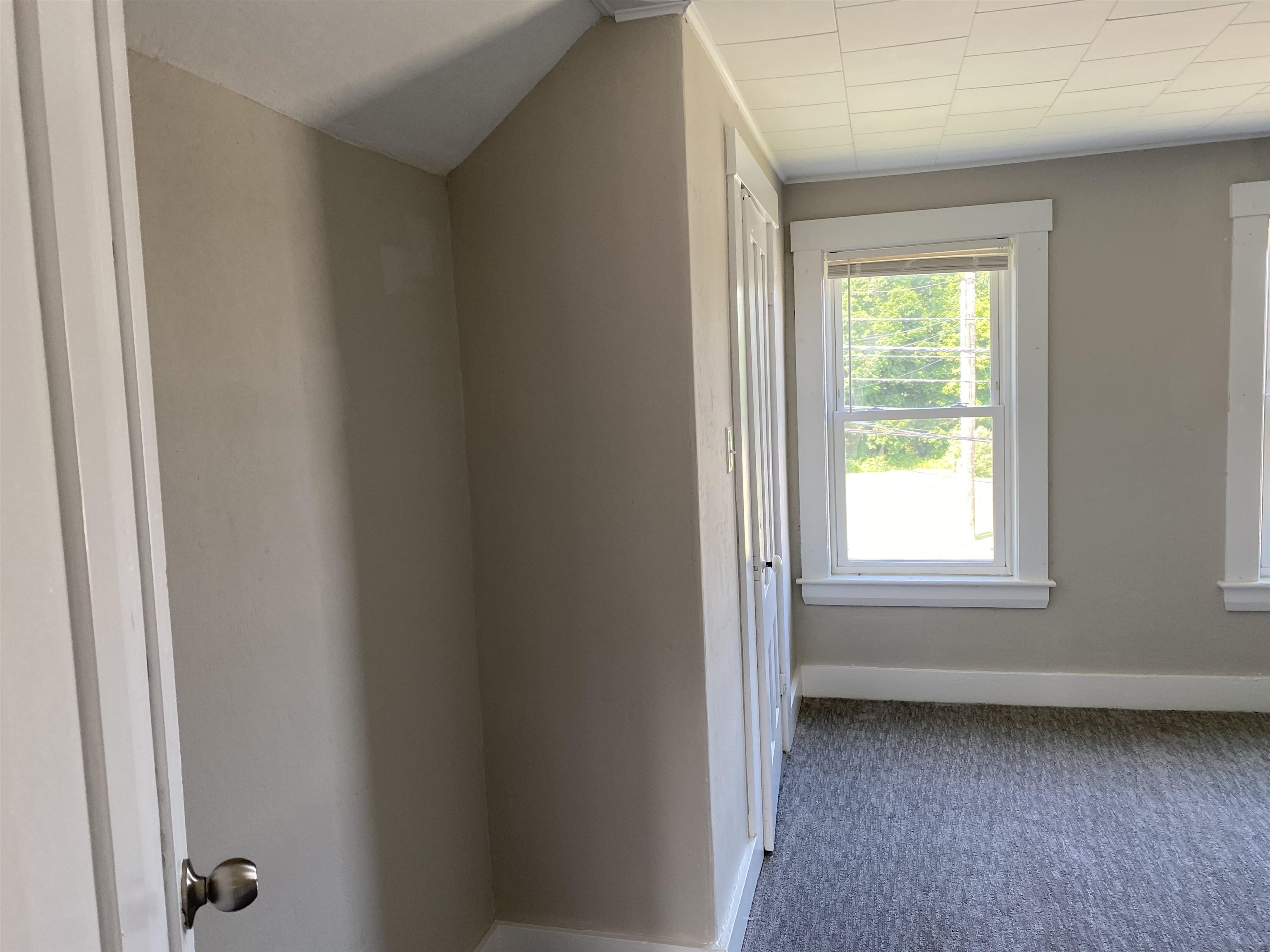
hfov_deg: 67.3
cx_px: 635
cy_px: 476
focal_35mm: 26
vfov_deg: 53.1
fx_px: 954
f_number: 1.8
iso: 125
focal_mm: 4.25
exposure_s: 1/104
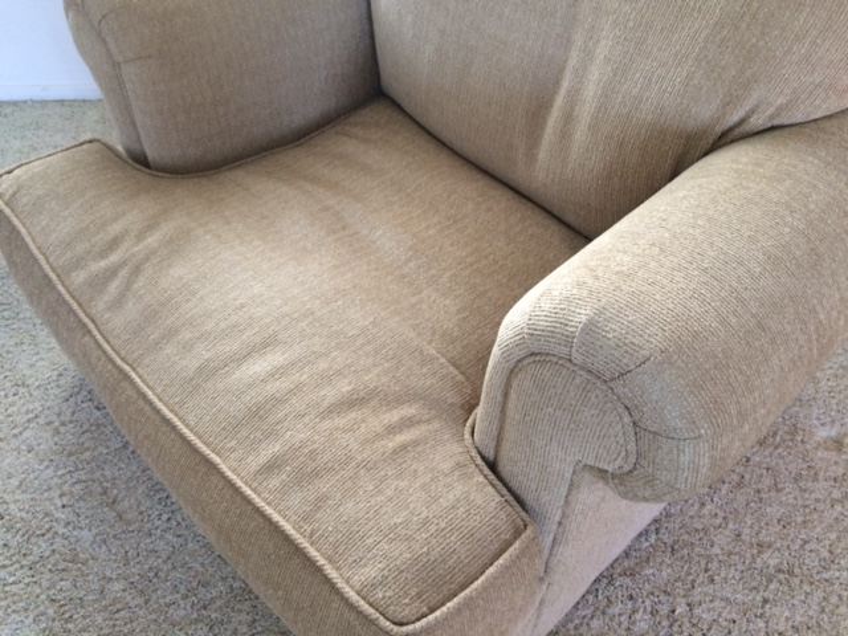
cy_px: 318
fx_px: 710
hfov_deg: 61.7
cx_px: 424
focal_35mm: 29
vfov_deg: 48.2
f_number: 2.2
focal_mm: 4.15
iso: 125
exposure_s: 1/30
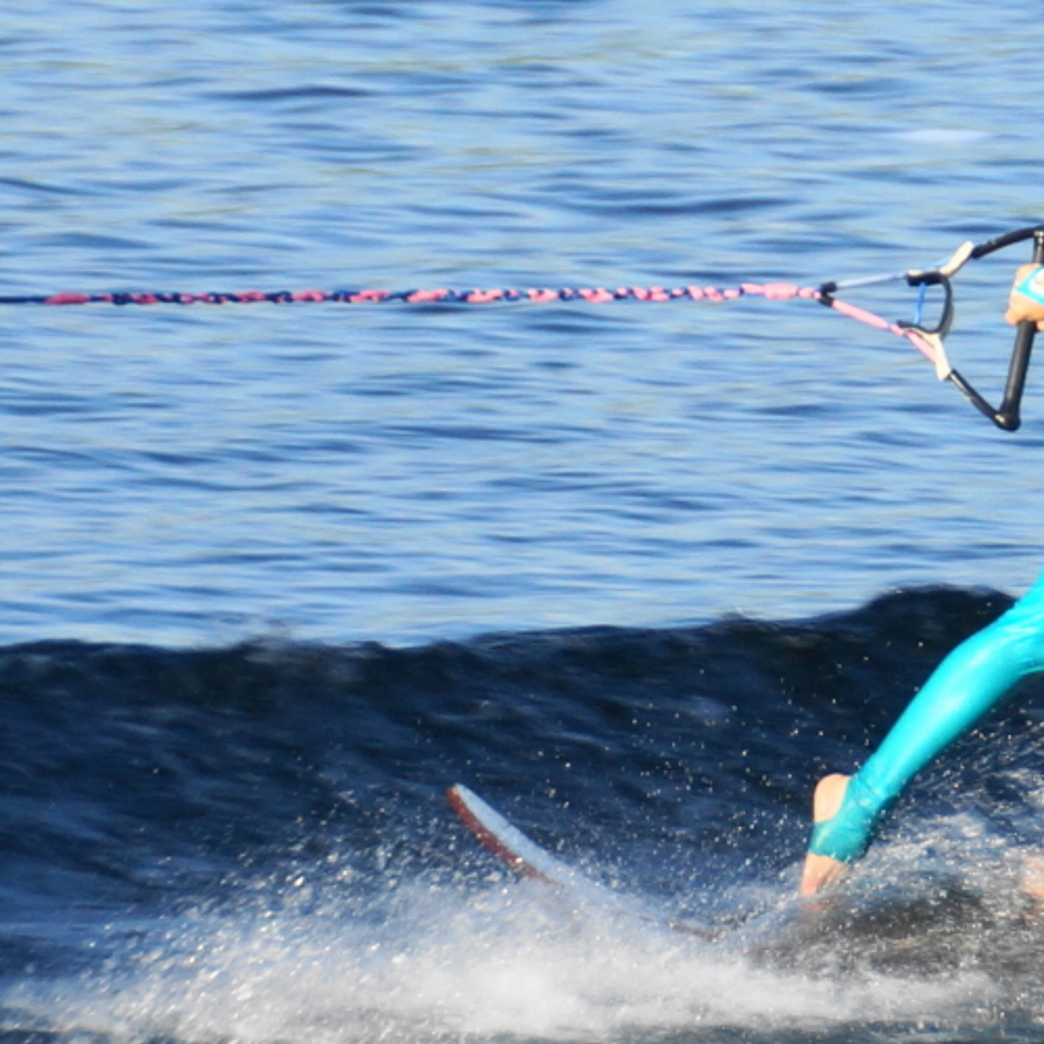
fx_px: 8769
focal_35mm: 257
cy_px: 628
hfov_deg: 6.8
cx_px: 1150
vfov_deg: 6.8
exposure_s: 1/160
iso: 125
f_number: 5.6
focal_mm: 90
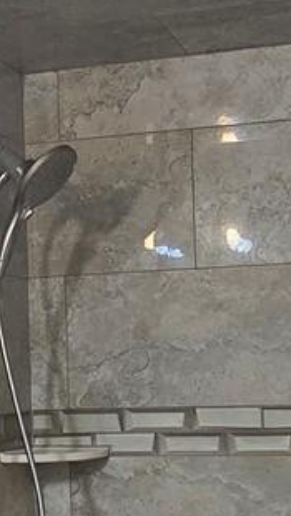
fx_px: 999
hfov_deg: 16.6
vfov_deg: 28.3
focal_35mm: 73
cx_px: 105
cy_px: 419
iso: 250
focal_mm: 2.2
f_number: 2.2
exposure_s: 1/120
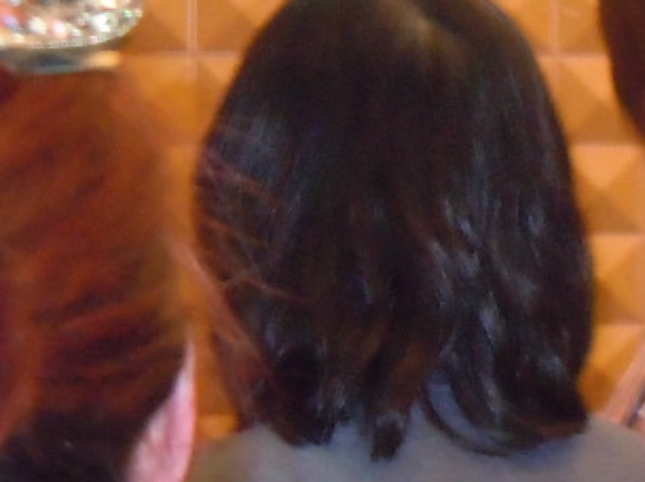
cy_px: -97
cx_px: 973
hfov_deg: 5.7
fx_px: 6384
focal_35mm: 343
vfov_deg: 4.3
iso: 1000
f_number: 4.5
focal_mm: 18.3
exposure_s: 1/50
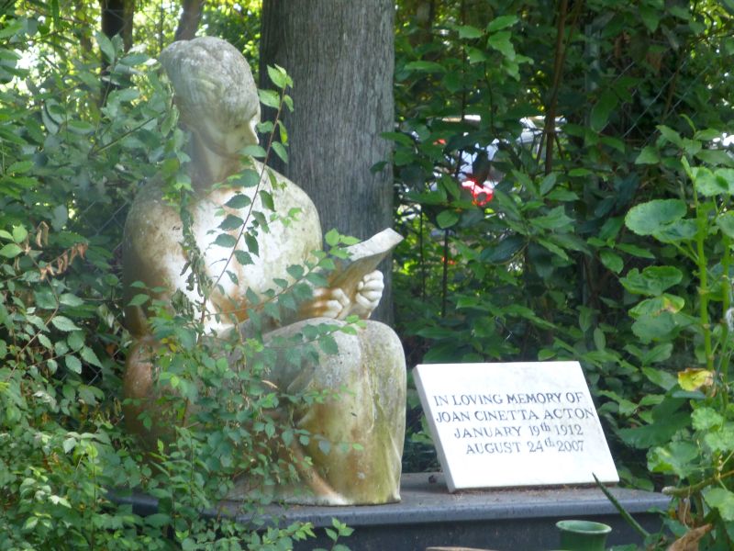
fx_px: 3605
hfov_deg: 11.6
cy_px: 276
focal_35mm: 170
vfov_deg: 8.7
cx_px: 367
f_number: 5.4
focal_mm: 27.6
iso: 250
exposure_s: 1/80
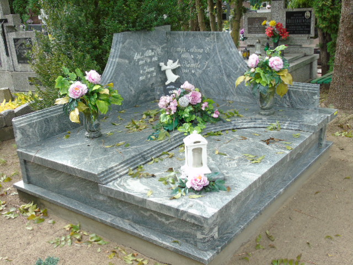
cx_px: 176
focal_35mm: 40
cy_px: 132
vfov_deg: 36.0
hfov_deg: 46.8
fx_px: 408
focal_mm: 7.1
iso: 80
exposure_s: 1/80
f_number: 3.9
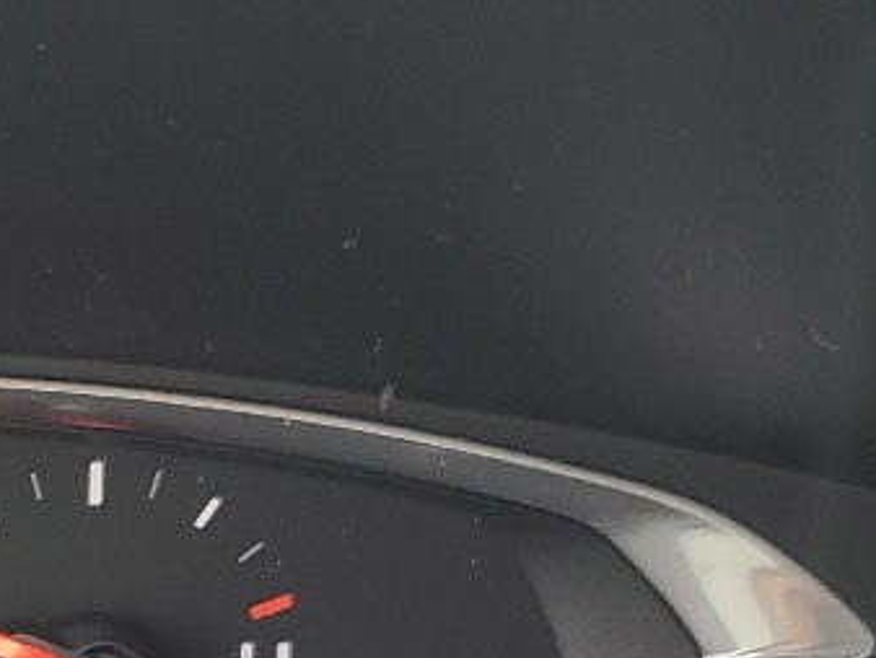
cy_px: 1119
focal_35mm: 123
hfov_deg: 15.2
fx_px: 3115
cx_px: -301
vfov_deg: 11.3
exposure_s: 1/127
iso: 50
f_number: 1.5
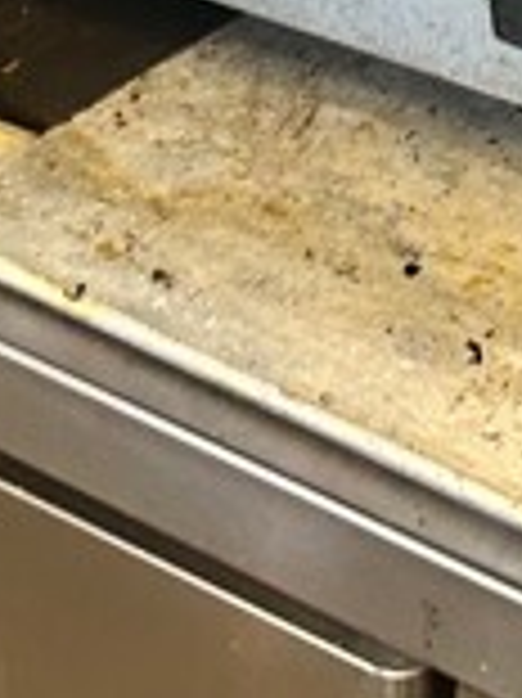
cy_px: -344
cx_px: 148
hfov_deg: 11.7
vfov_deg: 14.6
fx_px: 2537
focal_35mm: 126
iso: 250
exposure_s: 1/60
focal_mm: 6.86
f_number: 1.78
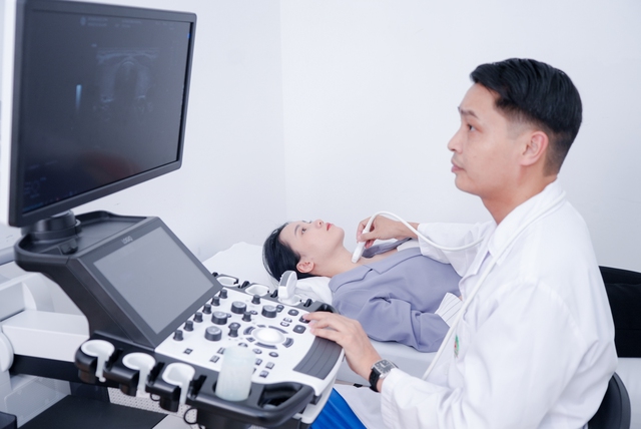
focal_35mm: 37
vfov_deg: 36.0
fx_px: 659
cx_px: 320
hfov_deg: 51.8
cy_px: 214
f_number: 4
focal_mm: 37
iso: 800
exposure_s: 1/200
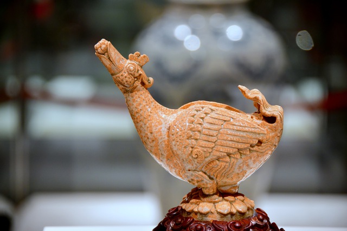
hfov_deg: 11.4
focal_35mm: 180
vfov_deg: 7.6
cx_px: 174
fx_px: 1735
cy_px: 116
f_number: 5.6
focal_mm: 180
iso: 1600
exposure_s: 1/80
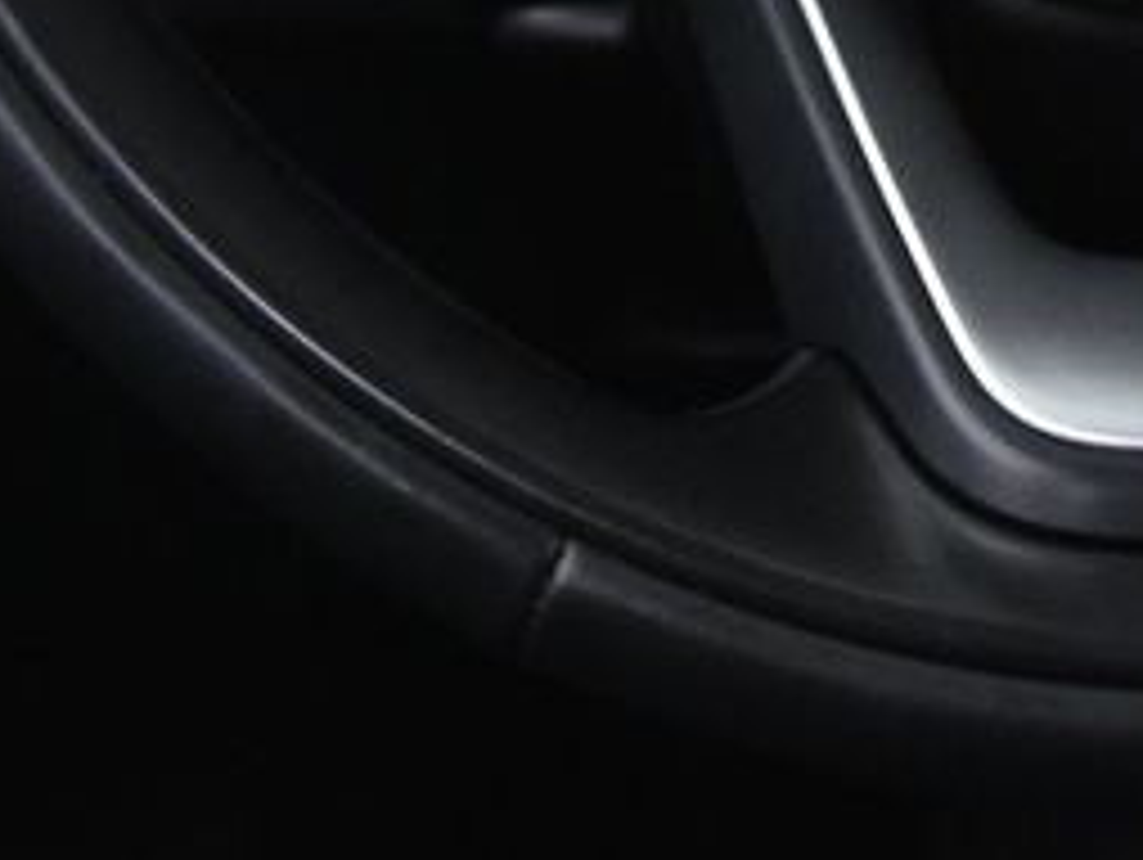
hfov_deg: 13.2
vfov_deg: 9.5
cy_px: -792
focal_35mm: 147
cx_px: 1242
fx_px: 4858
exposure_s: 1/20
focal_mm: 24
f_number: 4
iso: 4000
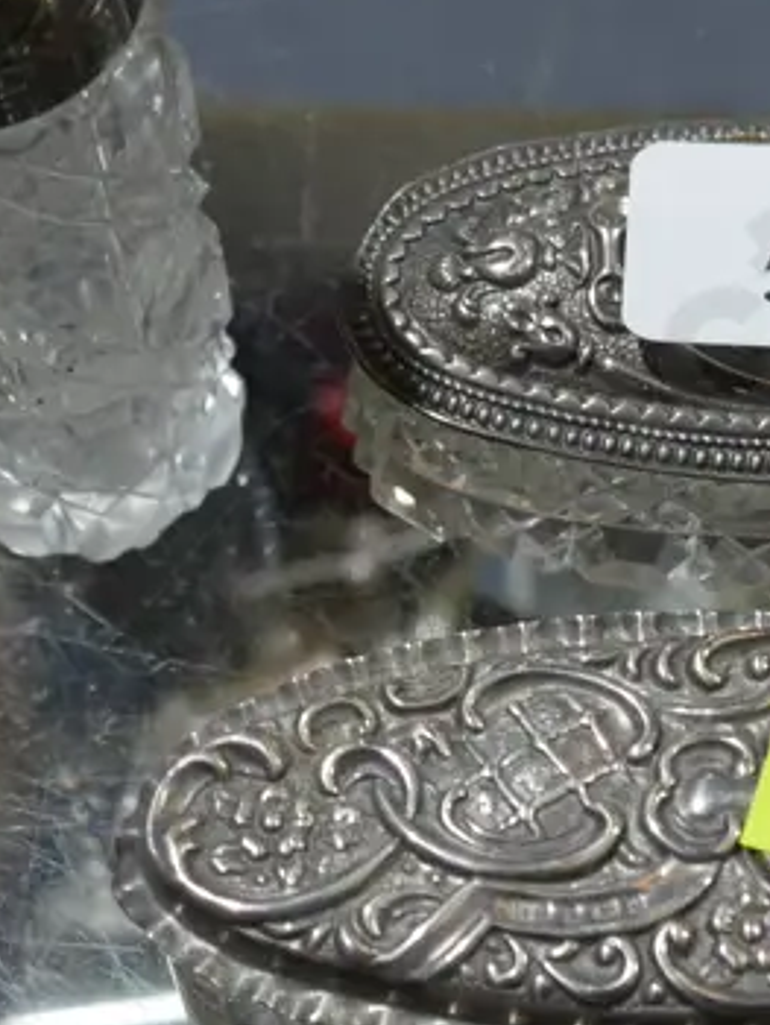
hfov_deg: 12.6
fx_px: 3466
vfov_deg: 16.8
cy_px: 429
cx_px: 627
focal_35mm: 117
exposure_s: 1/60
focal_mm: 20
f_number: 4.4
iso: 200
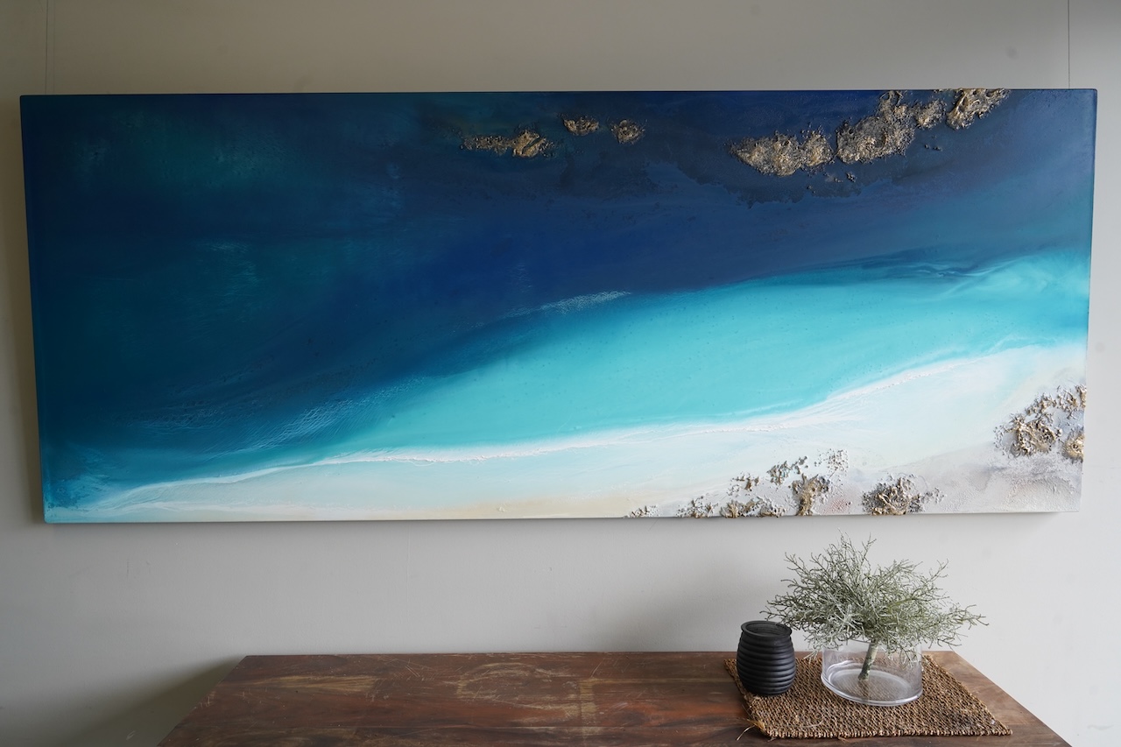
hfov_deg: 69.4
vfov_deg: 49.5
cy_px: 374
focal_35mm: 26
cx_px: 560
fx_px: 809
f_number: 9
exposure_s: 1/80
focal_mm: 26
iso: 1000
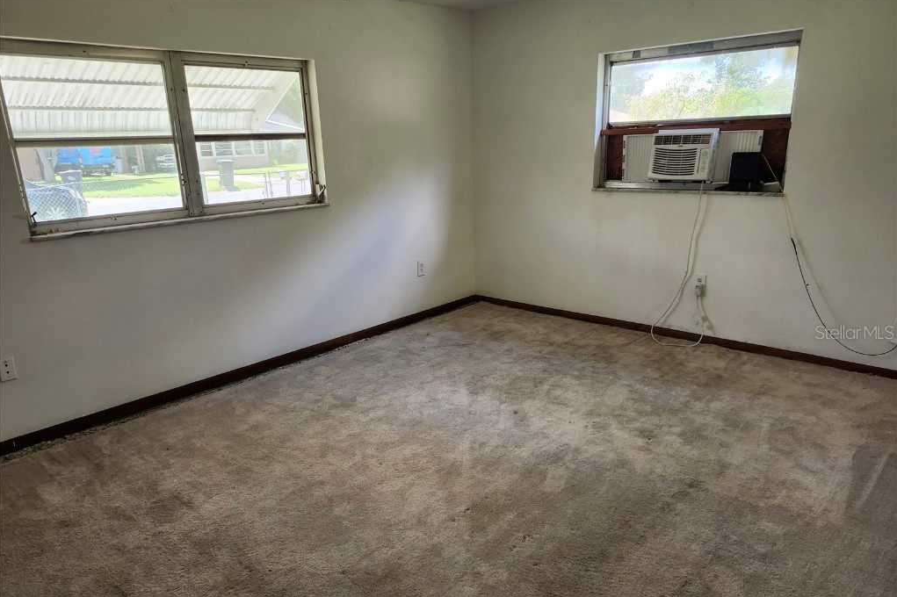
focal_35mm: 24
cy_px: 332
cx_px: 448
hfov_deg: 73.8
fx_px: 598
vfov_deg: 53.0
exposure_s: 1/180
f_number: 1.8
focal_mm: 5.54
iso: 200
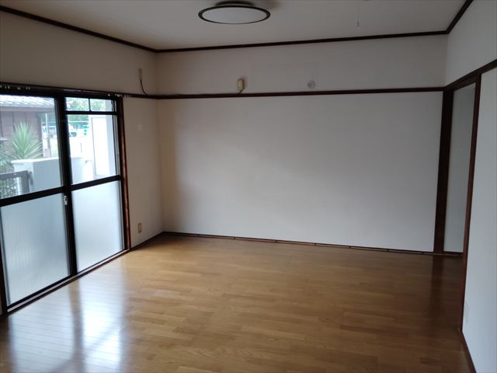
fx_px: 416
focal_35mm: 29
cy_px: 186
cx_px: 248
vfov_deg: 48.2
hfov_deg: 61.7
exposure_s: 1/50
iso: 84
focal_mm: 4.25
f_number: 1.8
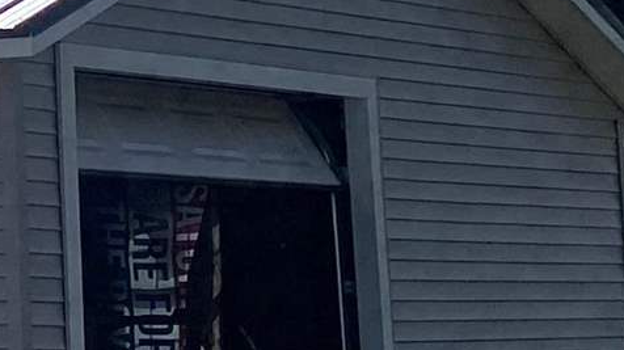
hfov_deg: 10.8
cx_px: -585
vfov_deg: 6.6
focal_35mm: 183
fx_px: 3026
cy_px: -105
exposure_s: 1/10417
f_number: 1.8
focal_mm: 4.25
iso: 32
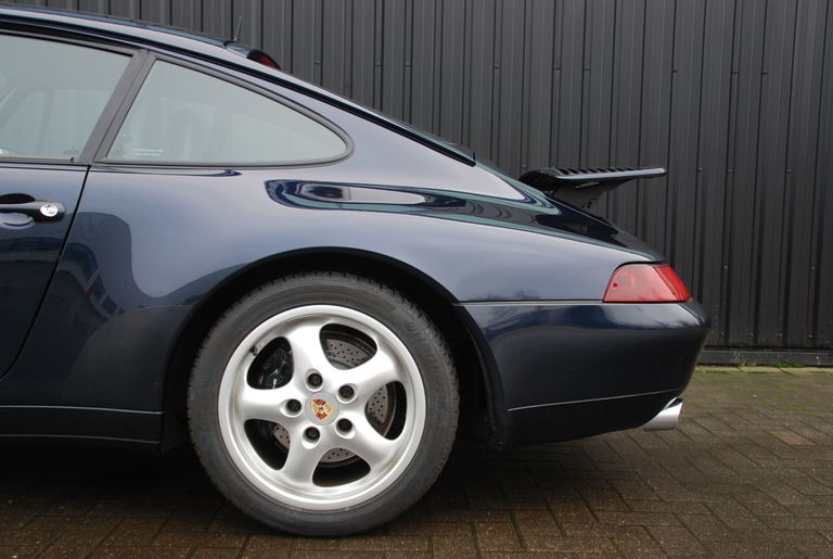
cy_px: 280
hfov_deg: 46.3
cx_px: 416
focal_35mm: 42
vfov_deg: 32.0
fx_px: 974
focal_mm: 28
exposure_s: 1/80
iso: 200
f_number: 4.5
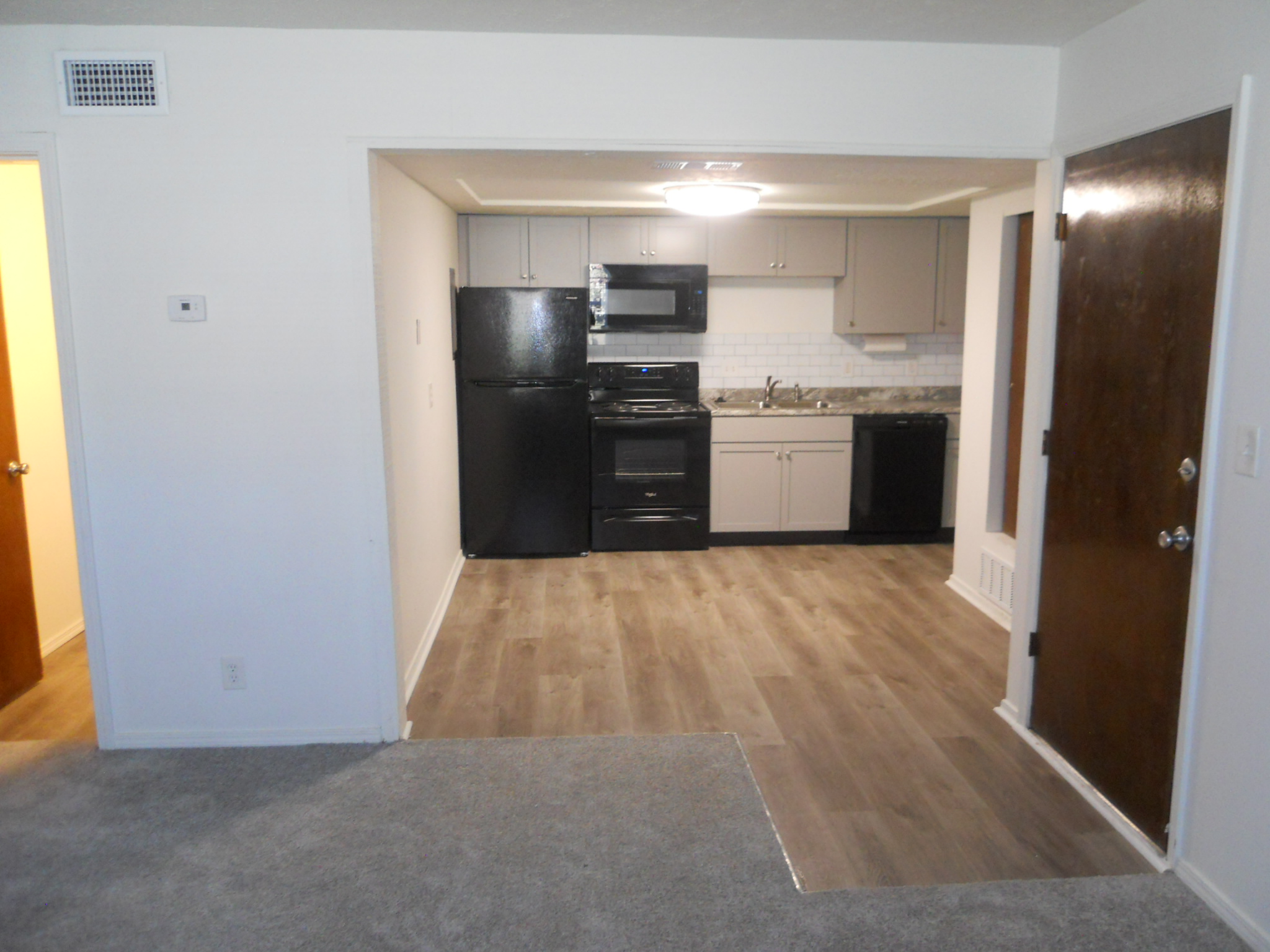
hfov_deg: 63.4
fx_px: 1027
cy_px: 476
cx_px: 635
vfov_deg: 49.7
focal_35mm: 28
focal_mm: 5
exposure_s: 1/30
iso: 400
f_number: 2.7
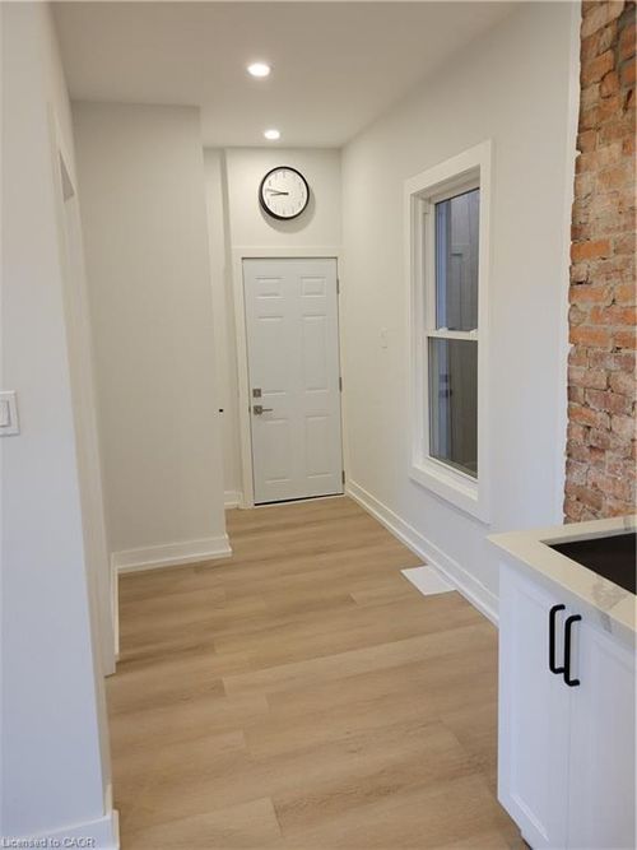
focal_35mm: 26
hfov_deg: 53.0
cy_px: 425
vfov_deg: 67.3
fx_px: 638
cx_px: 318
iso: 200
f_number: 1.8
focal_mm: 5.4
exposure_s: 1/120
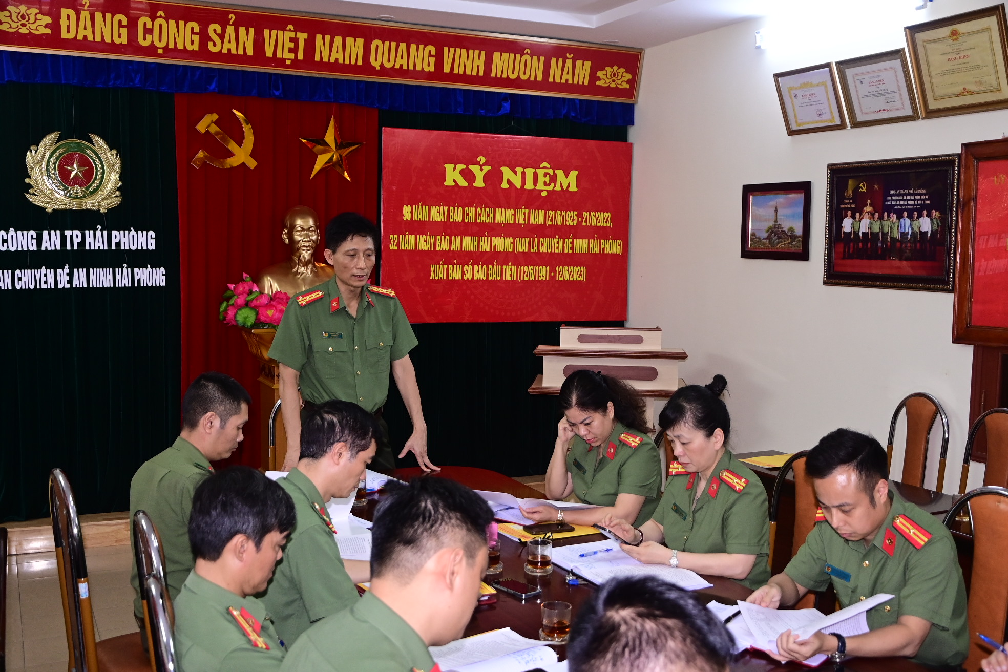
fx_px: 1036
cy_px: 336
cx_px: 504
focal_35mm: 37
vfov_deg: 35.9
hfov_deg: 51.9
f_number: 4
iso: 1000
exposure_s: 1/200
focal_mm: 25
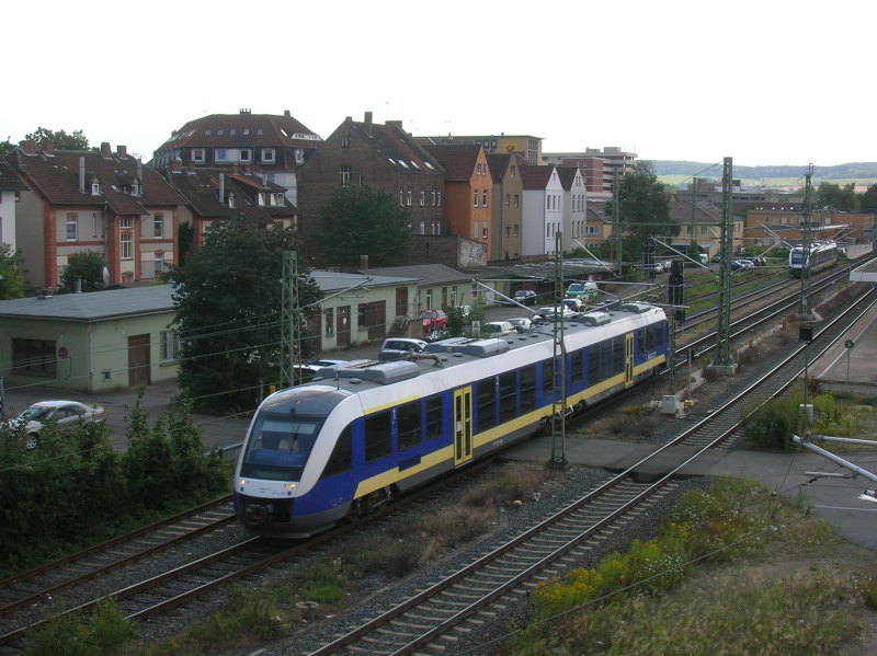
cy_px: 328
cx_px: 438
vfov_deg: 29.1
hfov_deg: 38.2
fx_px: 1266
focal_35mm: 50
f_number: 5.6
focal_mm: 8.4
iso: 50
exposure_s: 1/176
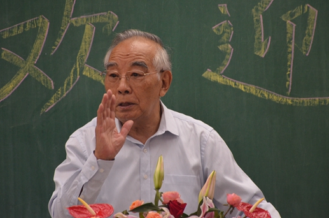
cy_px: 97
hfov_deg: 7.9
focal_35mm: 260
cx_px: 156
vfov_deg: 5.3
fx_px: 2370
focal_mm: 140
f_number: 5.6
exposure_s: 1/125
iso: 1400
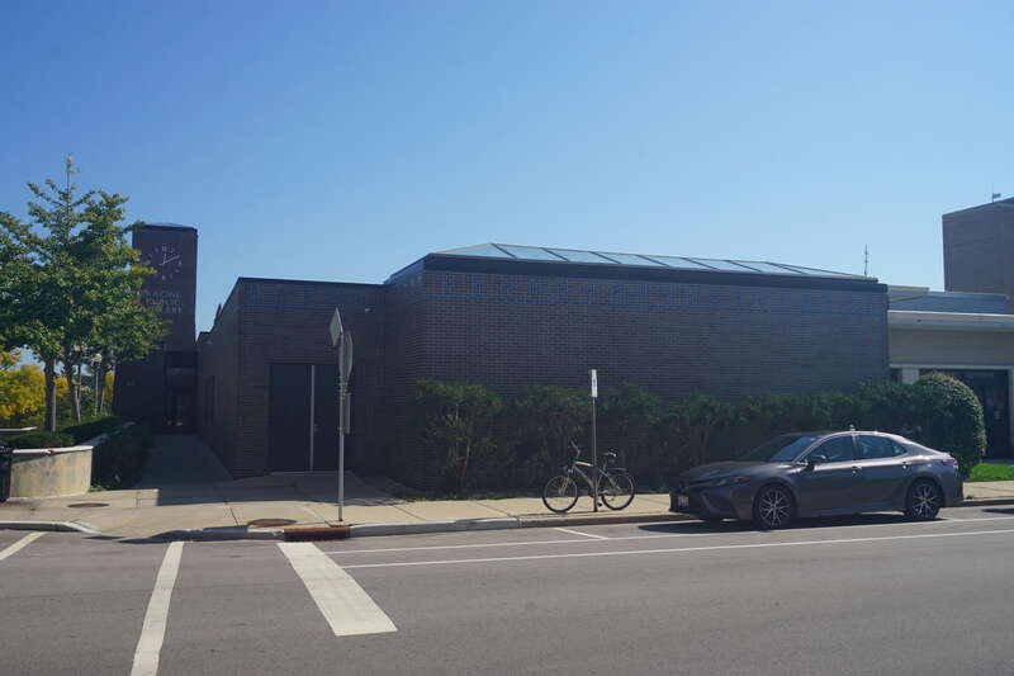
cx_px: 507
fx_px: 971
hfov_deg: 55.1
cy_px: 338
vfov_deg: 38.3
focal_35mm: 34
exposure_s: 1/160
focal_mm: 23
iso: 100
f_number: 11
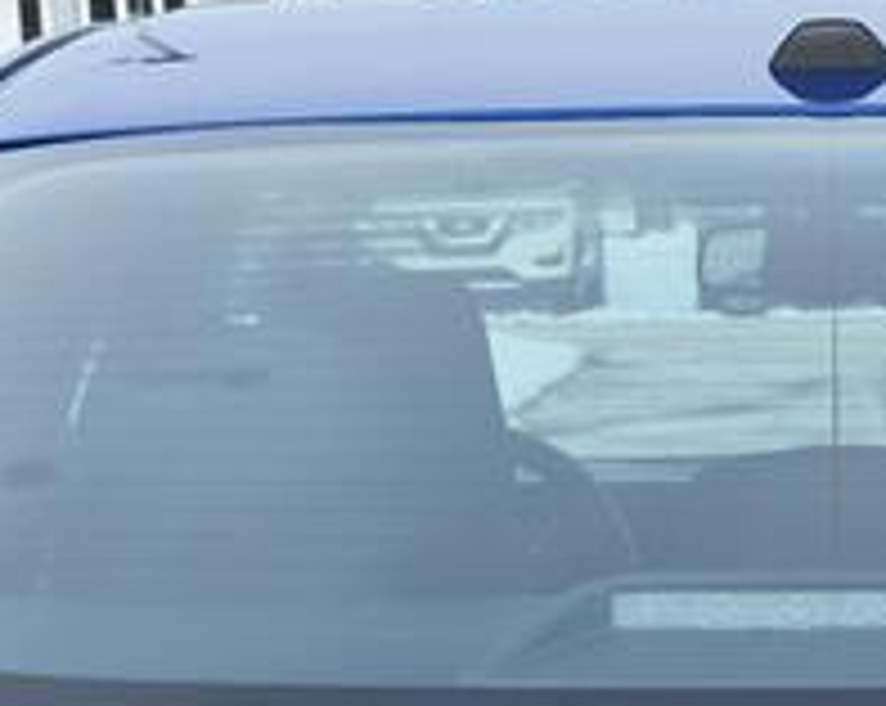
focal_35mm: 146
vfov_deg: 9.7
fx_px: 3823
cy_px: 1524
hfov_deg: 13.1
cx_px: 774
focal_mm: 5.4
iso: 25
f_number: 1.8
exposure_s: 1/854
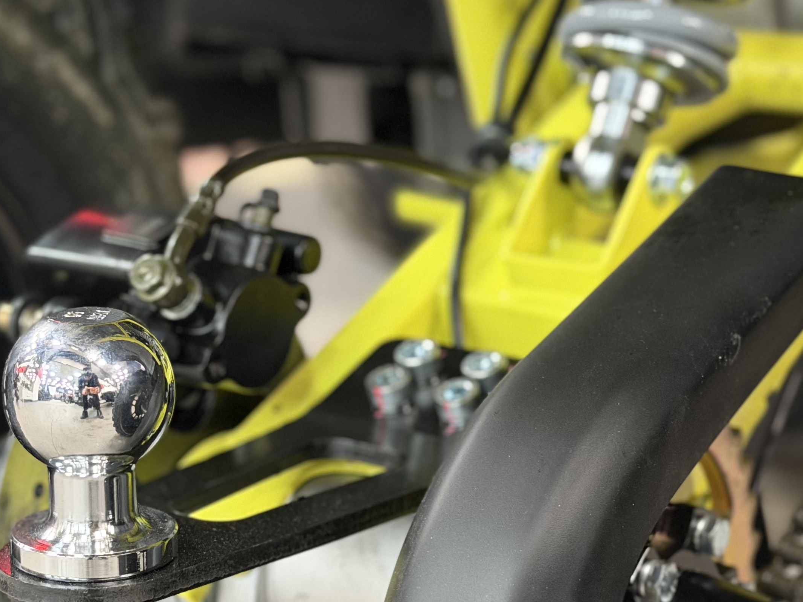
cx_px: 383
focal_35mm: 91
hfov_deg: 21.5
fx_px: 2111
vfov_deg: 16.2
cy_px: 424
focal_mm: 6.76
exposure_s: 1/25
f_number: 1.78
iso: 400
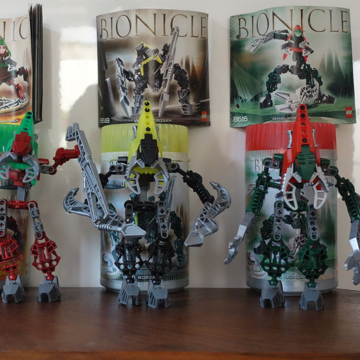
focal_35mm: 73
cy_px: 180
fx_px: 859
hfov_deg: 23.6
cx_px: 123
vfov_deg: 23.7
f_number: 3.5
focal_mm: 21.08
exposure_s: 1/60
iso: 640
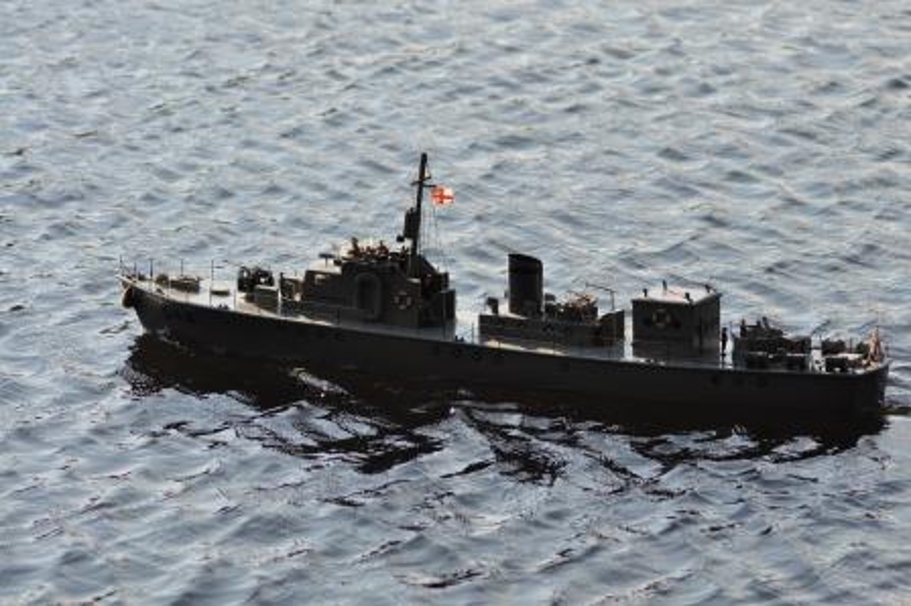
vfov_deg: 5.9
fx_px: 5879
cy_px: 303
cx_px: 456
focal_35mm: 232
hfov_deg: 8.9
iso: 400
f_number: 5.6
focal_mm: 155
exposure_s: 1/2000
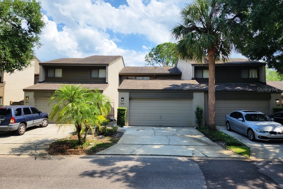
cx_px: 141
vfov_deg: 53.1
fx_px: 189
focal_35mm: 24
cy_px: 89
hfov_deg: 73.8
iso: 20
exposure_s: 1/1563
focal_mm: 5.4
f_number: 1.8
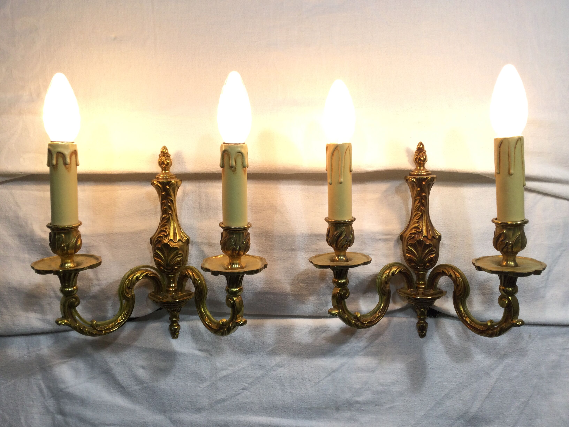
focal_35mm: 31
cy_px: 214
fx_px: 510
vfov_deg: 45.4
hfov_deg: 58.4
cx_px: 284
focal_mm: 3.3
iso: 40
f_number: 2.4
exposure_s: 1/100
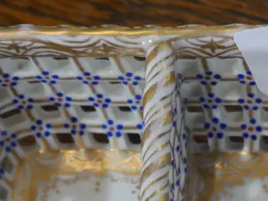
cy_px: 270
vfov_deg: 7.0
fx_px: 1634
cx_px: 241
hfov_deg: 9.3
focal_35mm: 211
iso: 1250
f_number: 5.4
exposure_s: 1/80
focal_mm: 31
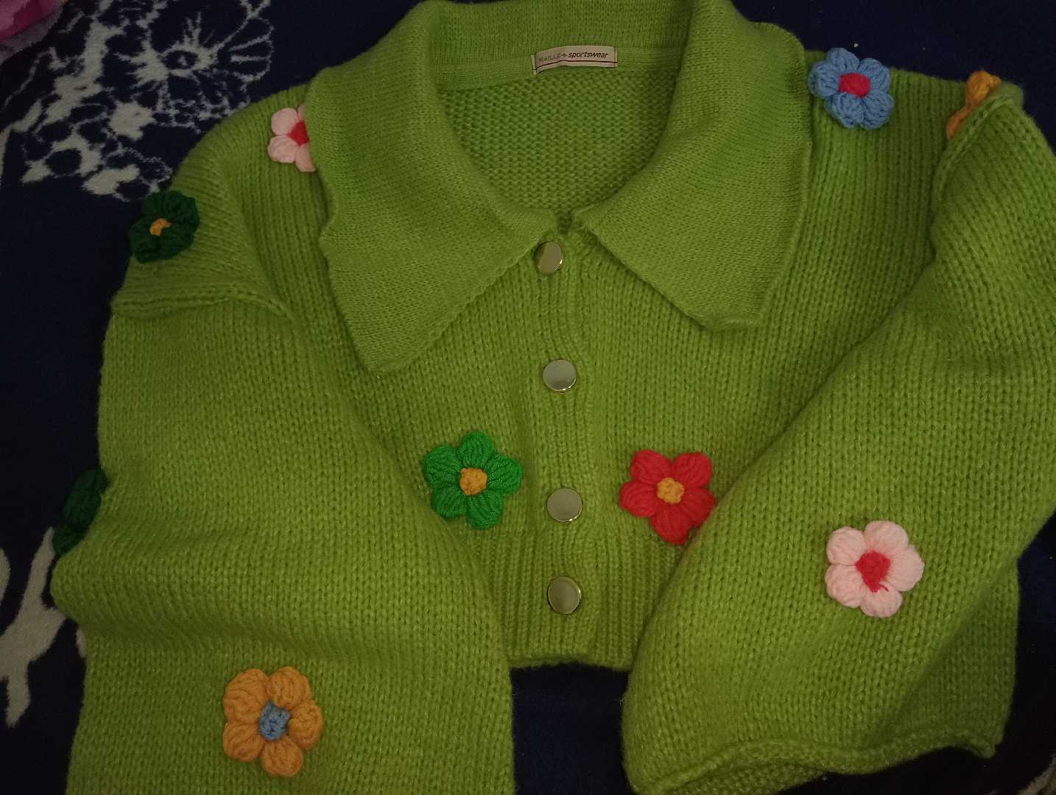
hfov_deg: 63.4
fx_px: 855
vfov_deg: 49.9
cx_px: 528
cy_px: 398
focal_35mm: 28
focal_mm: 3.98
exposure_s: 1/33.4
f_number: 1.8
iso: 544
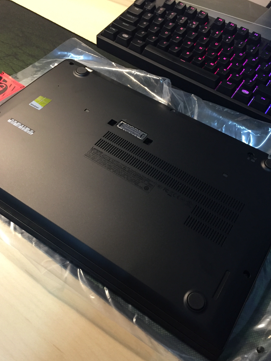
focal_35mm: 32
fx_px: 334
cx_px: 132
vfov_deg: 56.8
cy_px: 182
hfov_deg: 44.2
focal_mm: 4.15
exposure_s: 1/33
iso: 200
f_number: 2.2
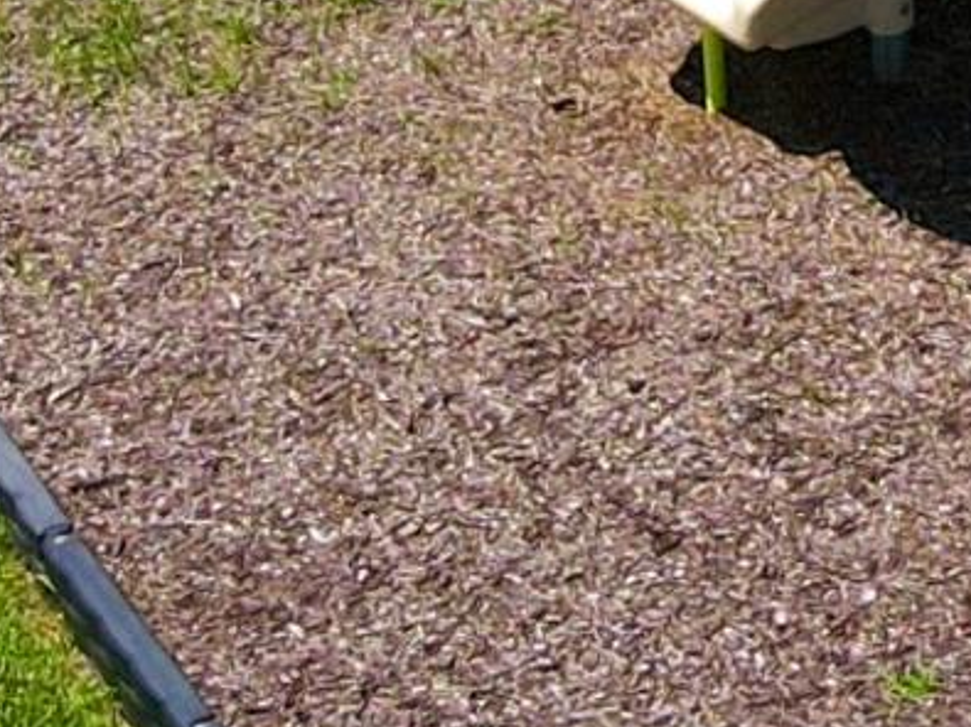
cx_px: 1539
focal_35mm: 175
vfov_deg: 8.2
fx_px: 4907
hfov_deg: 10.8
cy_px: -604
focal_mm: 4.5
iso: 100
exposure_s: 1/60
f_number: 2.8
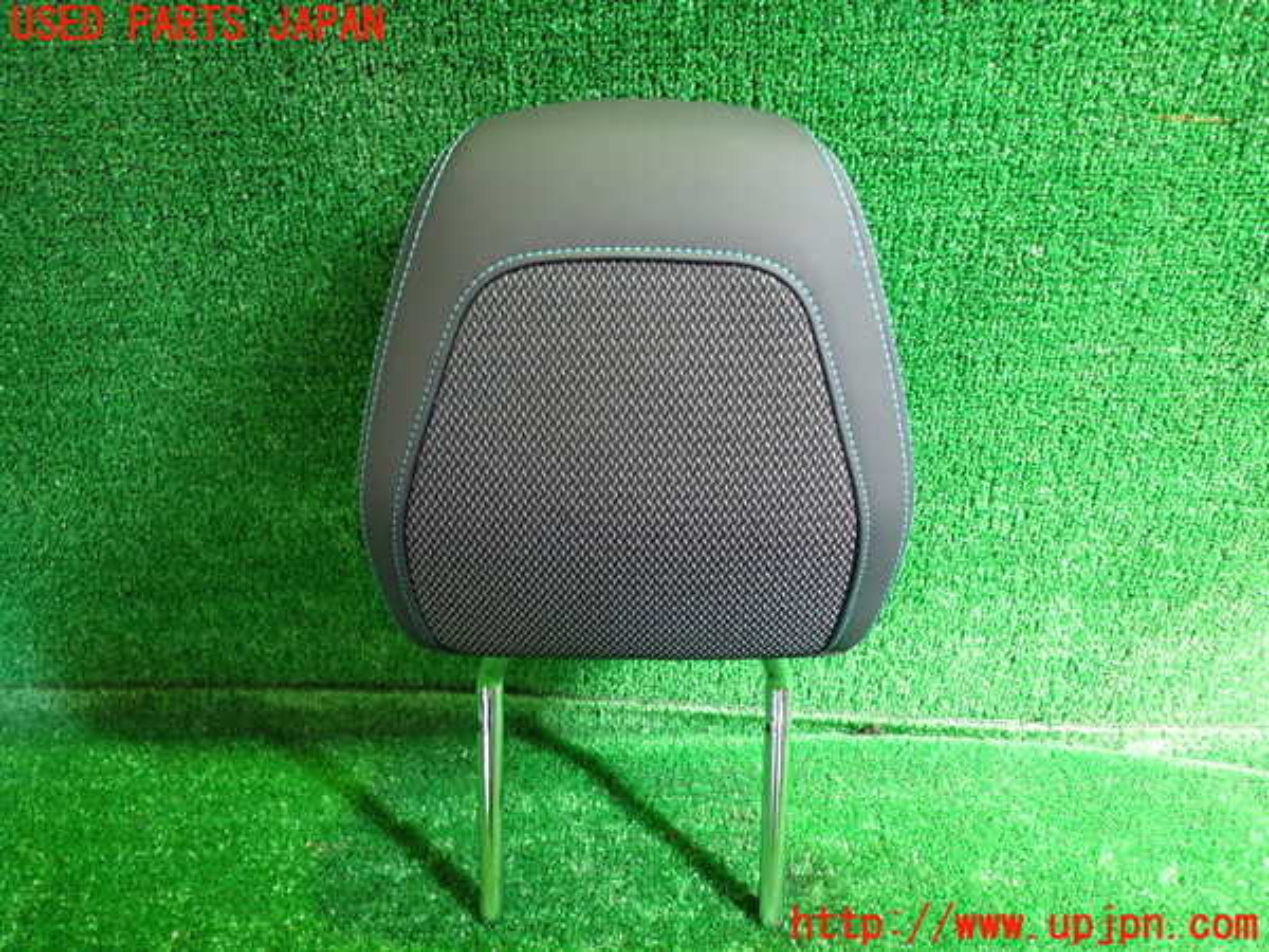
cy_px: 476
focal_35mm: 28
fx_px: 1026
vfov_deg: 49.7
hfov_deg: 63.4
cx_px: 634
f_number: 2.2
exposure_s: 1/30
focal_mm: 5.05
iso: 640
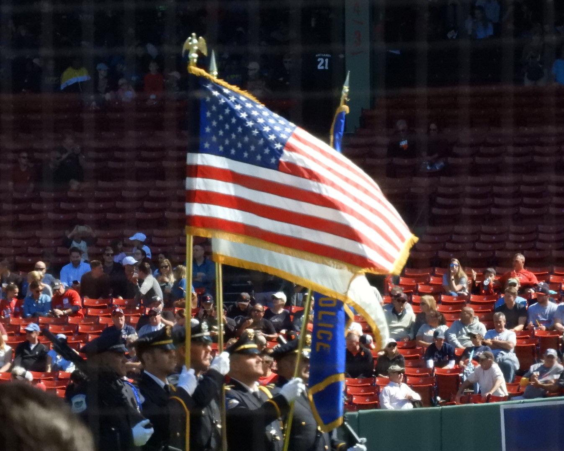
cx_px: 275
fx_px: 9579
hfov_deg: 3.4
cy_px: 225
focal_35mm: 574
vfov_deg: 2.7
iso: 1600
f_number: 8
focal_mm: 98.5
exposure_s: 1/2500
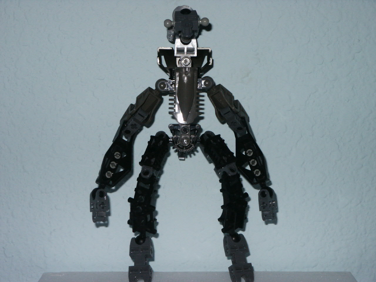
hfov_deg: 17.9
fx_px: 1195
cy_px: 141
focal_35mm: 110
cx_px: 188
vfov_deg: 13.5
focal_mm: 22.45
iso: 200
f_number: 8
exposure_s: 1/90
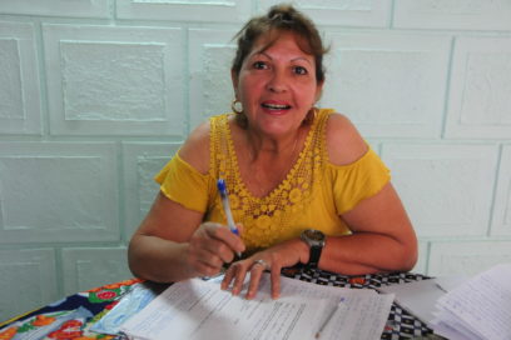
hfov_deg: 53.1
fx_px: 511
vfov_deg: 36.9
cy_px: 170
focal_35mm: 36
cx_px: 256
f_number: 3.8
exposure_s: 1/50
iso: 1250
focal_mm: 24
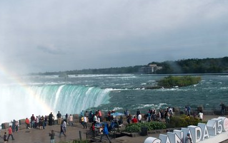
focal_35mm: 39
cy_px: 77
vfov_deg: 32.7
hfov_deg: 50.1
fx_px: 242
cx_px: 91
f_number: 4
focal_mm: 6
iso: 100
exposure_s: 1/800
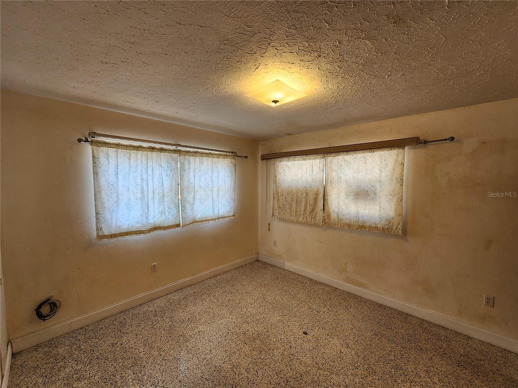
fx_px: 195
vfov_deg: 89.9
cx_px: 259
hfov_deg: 106.2
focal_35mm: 13
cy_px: 194
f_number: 2.2
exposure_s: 1/60
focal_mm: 2.2
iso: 64
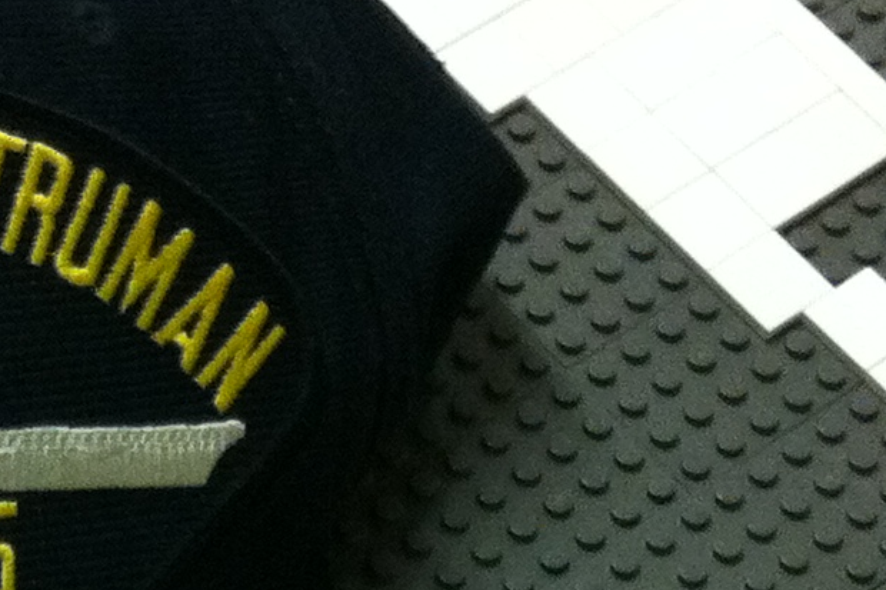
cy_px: 1124
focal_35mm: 152
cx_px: 111
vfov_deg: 8.6
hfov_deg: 13.4
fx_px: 3740
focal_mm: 3.85
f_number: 2.8
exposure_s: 1/17
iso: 250
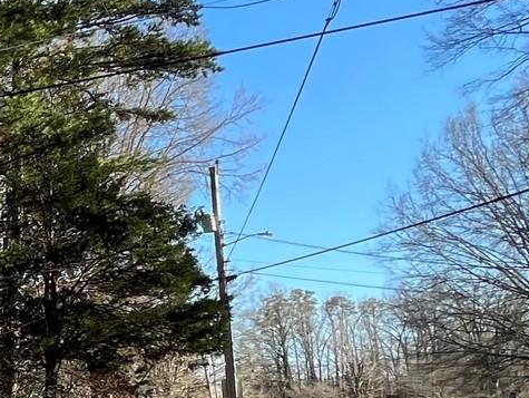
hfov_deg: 20.4
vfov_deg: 25.6
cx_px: -480
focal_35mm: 56
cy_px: 333
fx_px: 856
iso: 32
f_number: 1.8
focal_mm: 1.57
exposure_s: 1/270
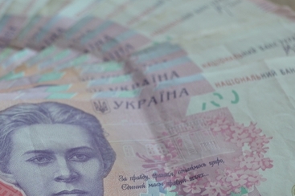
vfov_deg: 15.3
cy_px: 141
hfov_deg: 22.8
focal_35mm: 89
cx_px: 93
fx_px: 729
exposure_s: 1/8
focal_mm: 34
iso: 200
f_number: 5
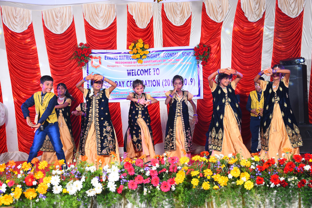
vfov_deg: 21.6
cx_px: 156
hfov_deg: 31.9
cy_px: 104
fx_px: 546
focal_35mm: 63
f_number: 5.6
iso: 320
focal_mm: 42
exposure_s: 1/125
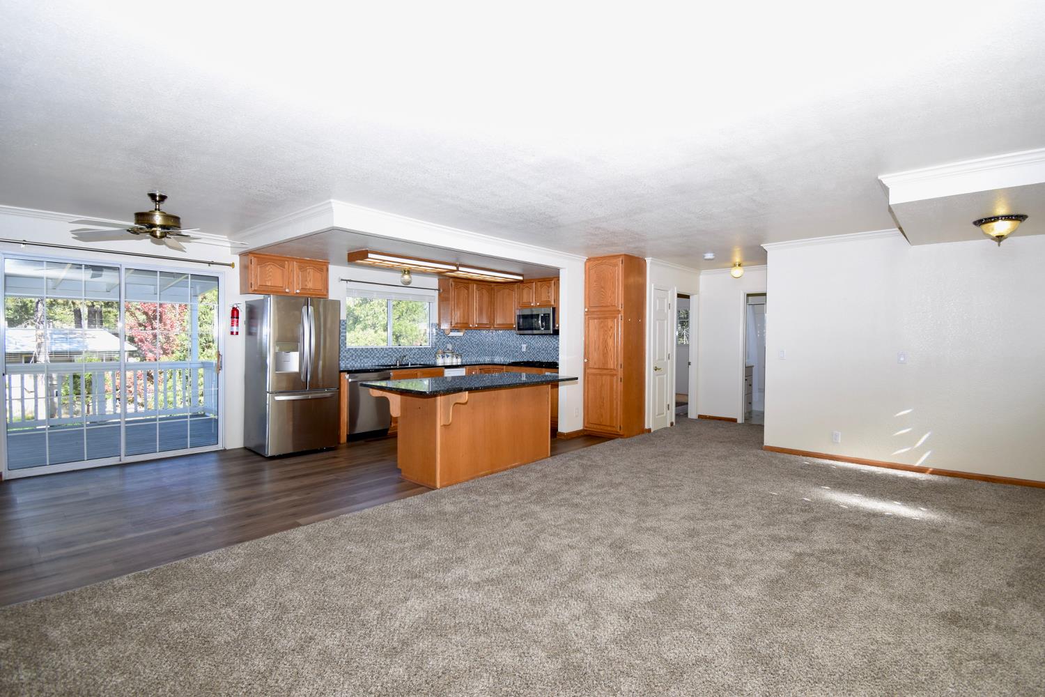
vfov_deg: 72.1
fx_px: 479
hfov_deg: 95.0
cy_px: 348
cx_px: 522
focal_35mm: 16
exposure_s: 1/160
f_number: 6.3
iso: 400
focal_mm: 11
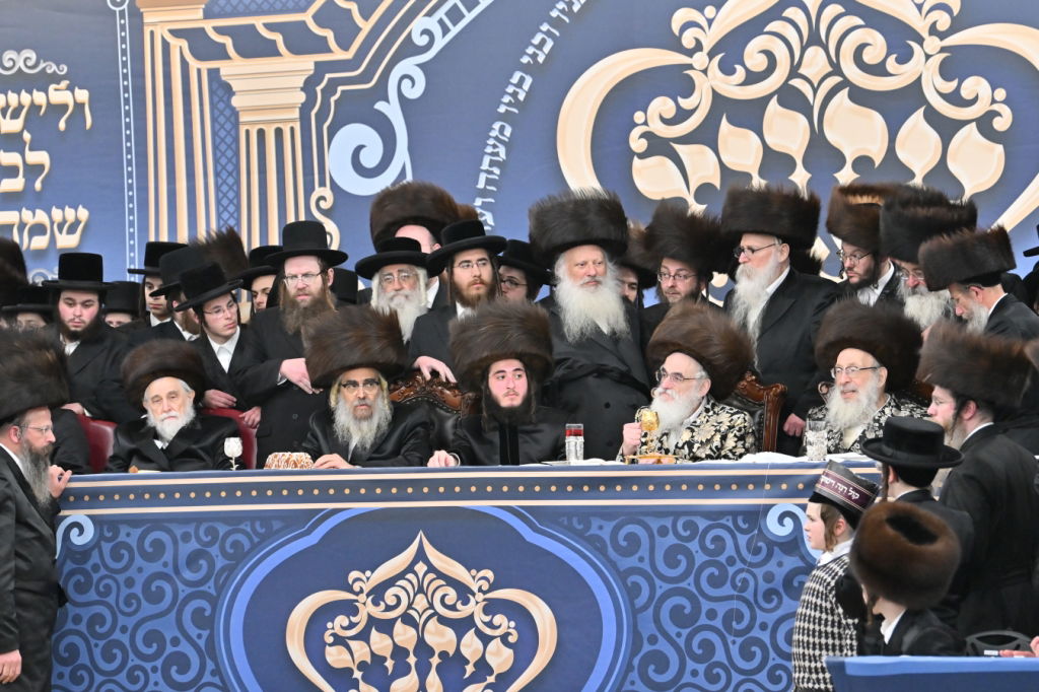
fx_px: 5280
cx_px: 520
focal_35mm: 183
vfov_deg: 7.5
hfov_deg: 11.2
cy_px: 346
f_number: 2.8
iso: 1600
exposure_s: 1/400
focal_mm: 122
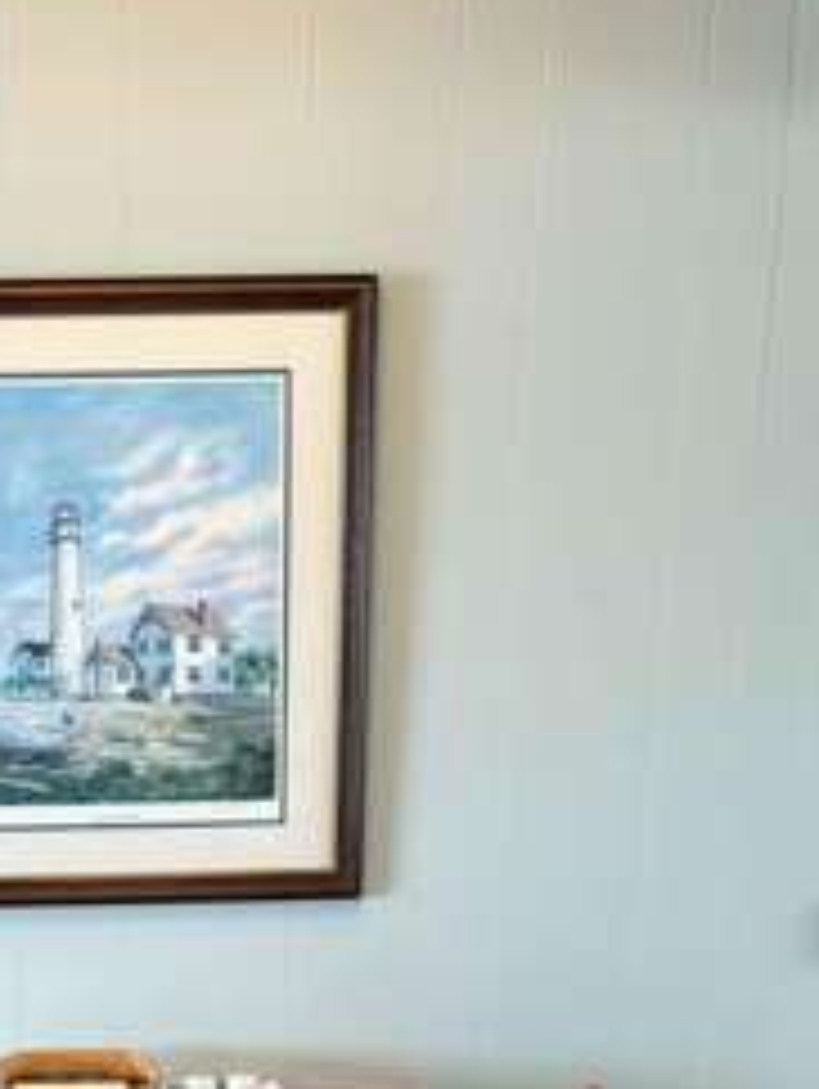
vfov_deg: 32.8
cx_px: 104
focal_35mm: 55
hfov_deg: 25.9
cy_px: 1022
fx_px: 1732
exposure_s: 1/120
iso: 80
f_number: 1.6
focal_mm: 5.96
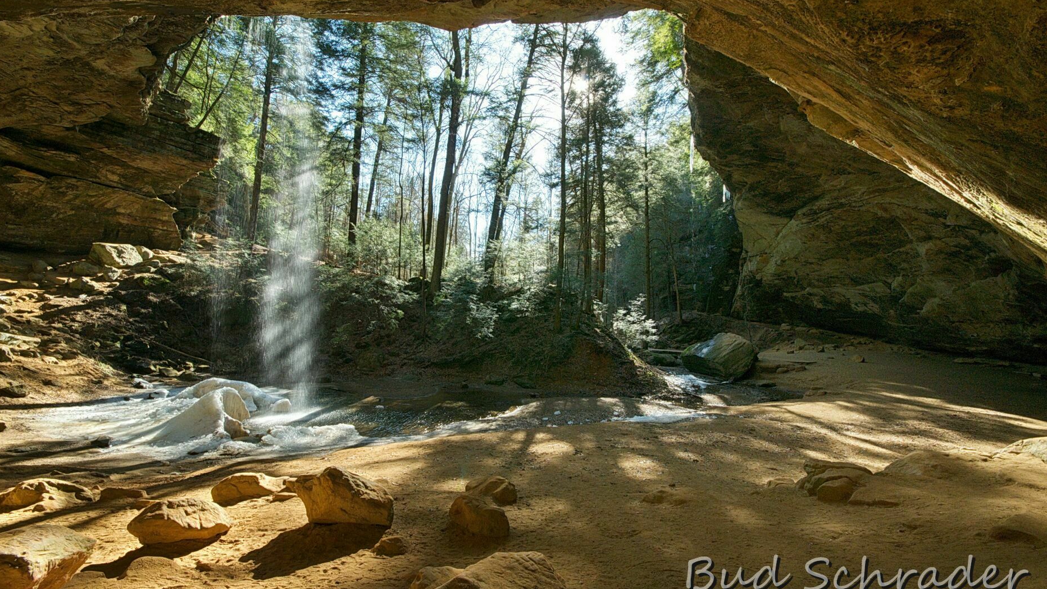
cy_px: 270
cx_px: 521
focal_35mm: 16
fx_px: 444
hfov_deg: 99.4
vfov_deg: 67.0
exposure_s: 1/40
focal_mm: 10
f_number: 14
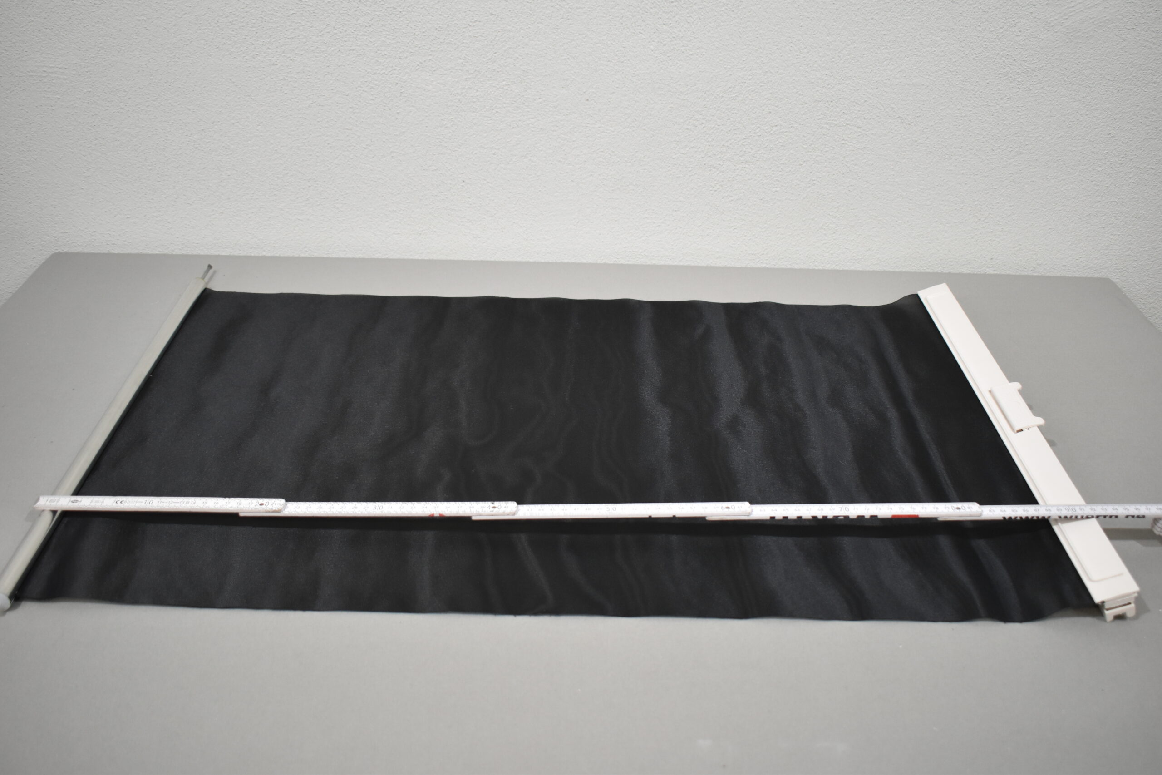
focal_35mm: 36
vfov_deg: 36.9
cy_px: 388
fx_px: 1162
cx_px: 581
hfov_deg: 53.1
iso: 800
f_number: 3.8
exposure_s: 1/200
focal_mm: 24
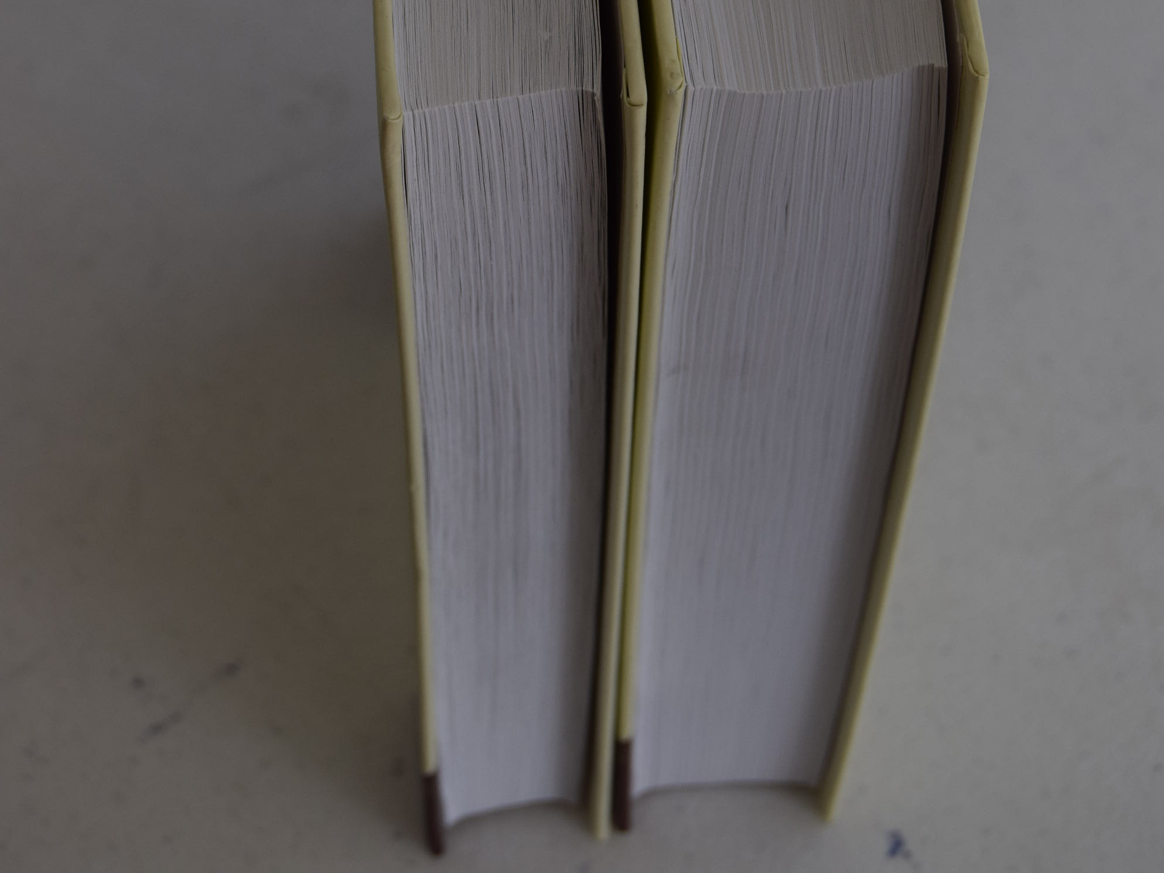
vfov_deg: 14.6
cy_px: 95
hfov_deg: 19.6
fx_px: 3362
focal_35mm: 100
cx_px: 581
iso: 400
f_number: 8
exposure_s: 1/200
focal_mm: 46
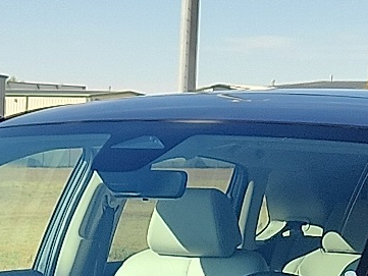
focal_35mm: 102
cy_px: 560
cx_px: 37
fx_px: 1085
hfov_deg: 18.9
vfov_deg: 12.6
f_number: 1.8
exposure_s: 1/667
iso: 50
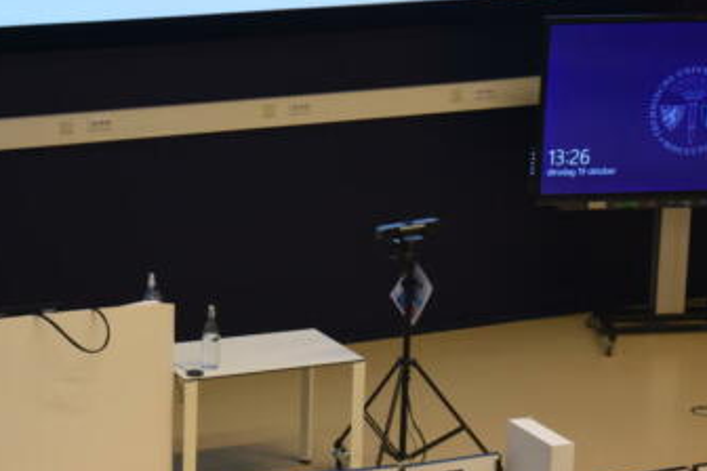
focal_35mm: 123
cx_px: 208
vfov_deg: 11.2
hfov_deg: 16.6
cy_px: 224
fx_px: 2410
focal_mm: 55
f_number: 5.6
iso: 1600
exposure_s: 1/60
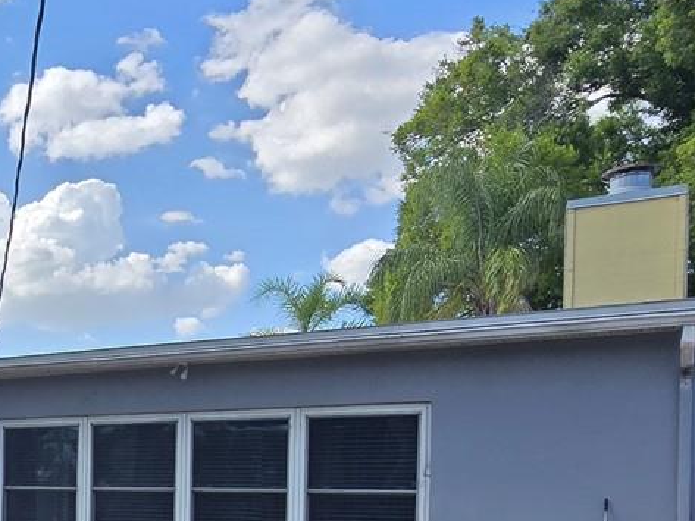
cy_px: 520
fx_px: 884
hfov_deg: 38.5
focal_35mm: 44
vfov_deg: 30.6
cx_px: 15
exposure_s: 1/1433
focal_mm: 2.2
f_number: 2.2
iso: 50
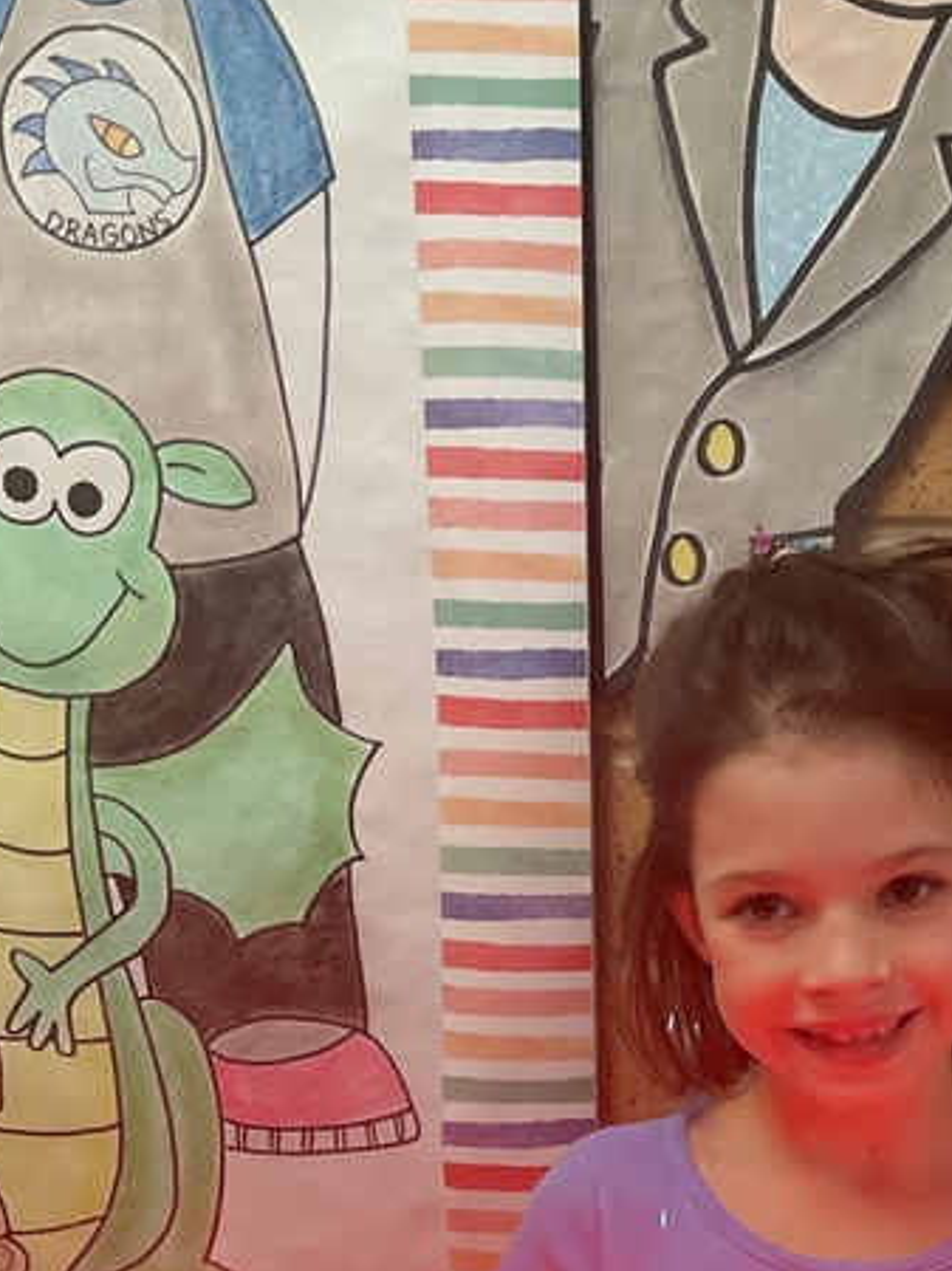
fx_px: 2422
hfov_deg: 21.7
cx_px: 862
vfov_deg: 27.4
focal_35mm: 66
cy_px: 1322
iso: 160
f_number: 1.8
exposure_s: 1/60
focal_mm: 3
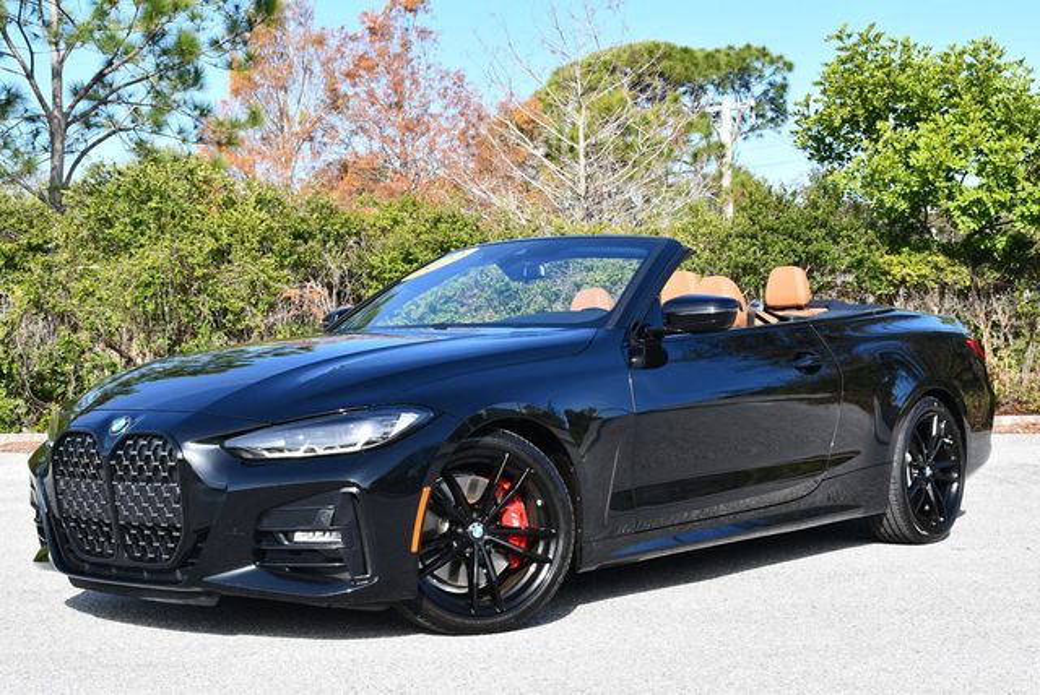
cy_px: 348
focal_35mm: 60
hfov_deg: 33.4
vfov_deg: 22.7
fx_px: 1735
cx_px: 520
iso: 160
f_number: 8
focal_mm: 30
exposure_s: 1/250
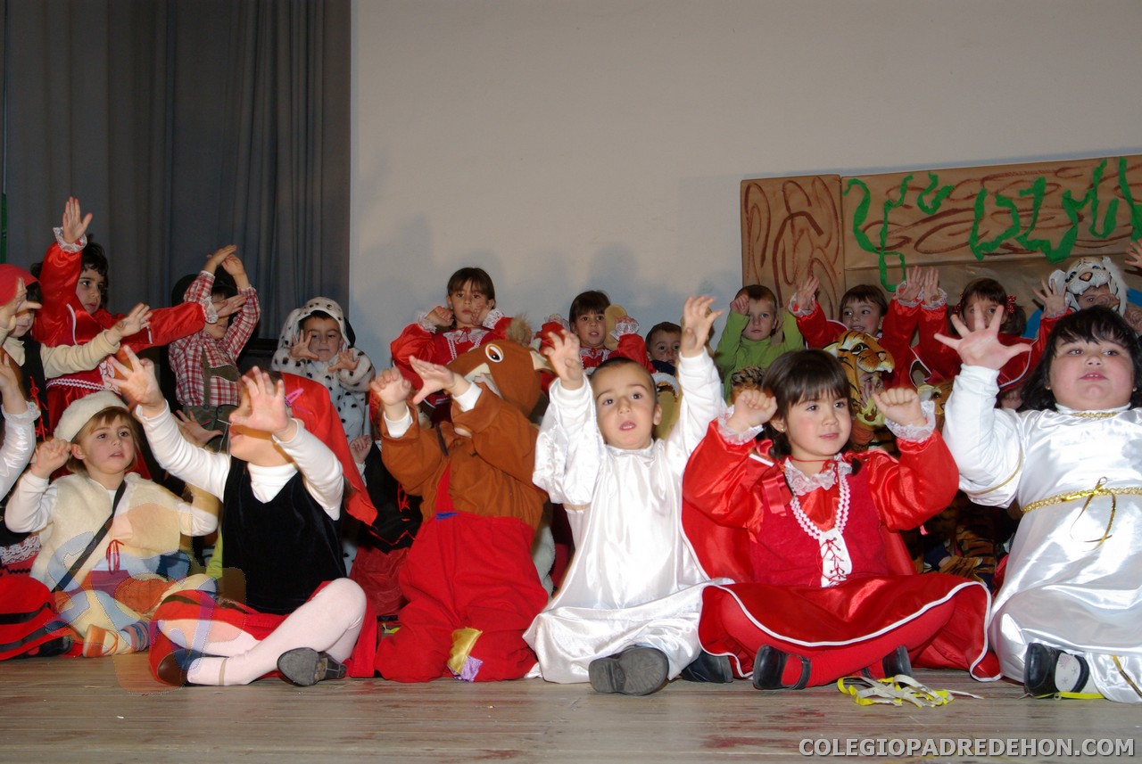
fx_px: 1382
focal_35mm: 44
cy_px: 382
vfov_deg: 30.9
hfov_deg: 44.9
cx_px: 571
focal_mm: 29
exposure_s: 1/45
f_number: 5.6
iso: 400
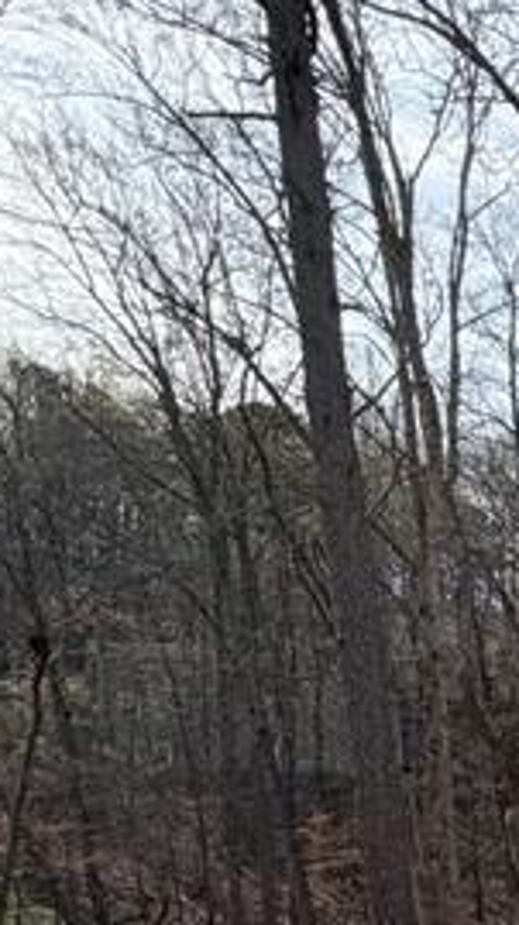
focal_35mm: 58
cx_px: 1382
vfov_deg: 33.7
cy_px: 870
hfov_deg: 12.9
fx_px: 1421
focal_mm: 2.22
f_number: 2.2
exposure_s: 1/770
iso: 32
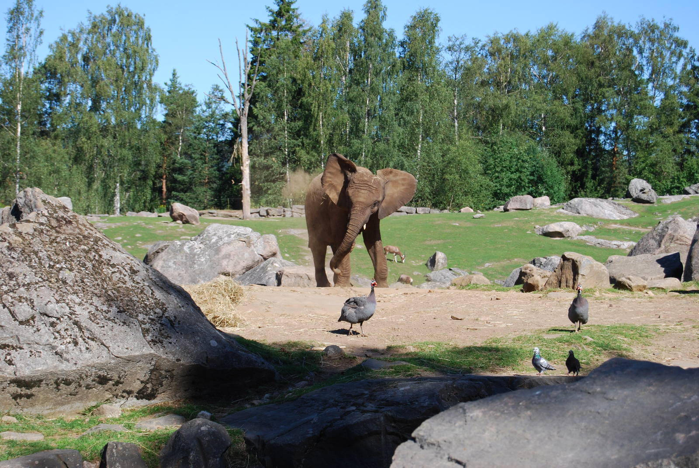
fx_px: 1604
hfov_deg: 24.6
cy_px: 234
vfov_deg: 16.6
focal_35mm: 82
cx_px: 350
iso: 100
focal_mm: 55
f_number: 7.1
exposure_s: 1/200
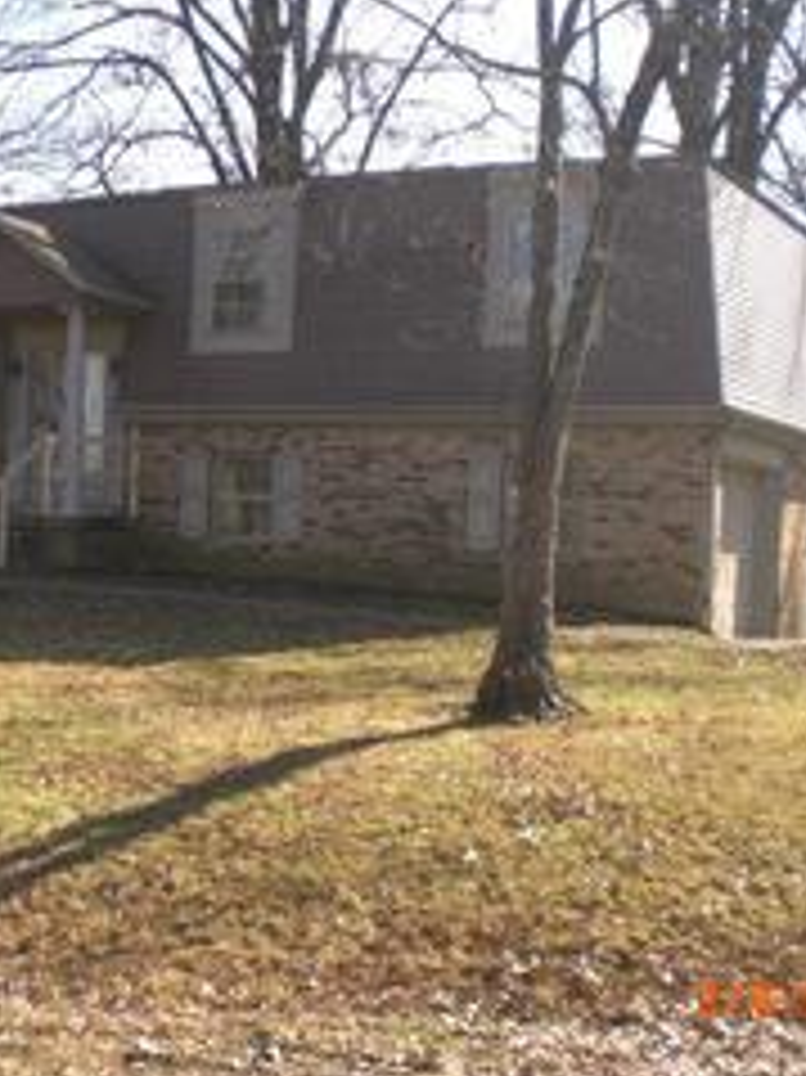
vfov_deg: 35.0
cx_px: 234
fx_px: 1709
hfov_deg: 26.3
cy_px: 540
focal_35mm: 55
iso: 50
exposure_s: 1/200
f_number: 3.1
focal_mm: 6.3
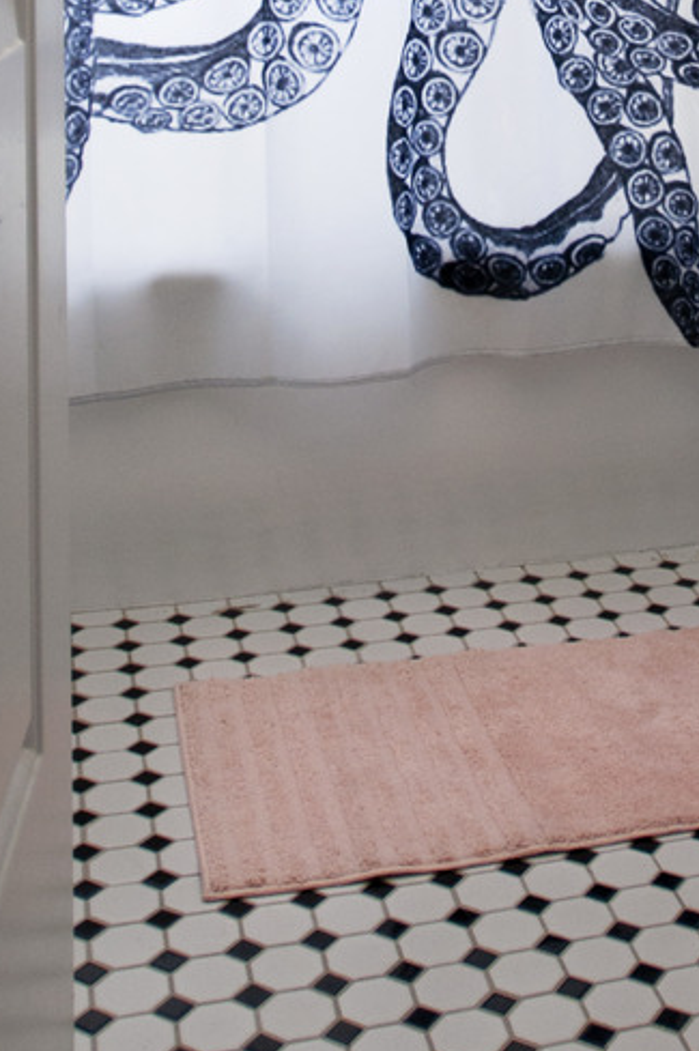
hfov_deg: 21.8
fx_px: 1786
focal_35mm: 61
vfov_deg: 29.3
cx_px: 583
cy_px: -138
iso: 500
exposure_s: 1/100
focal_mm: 17
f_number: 3.2
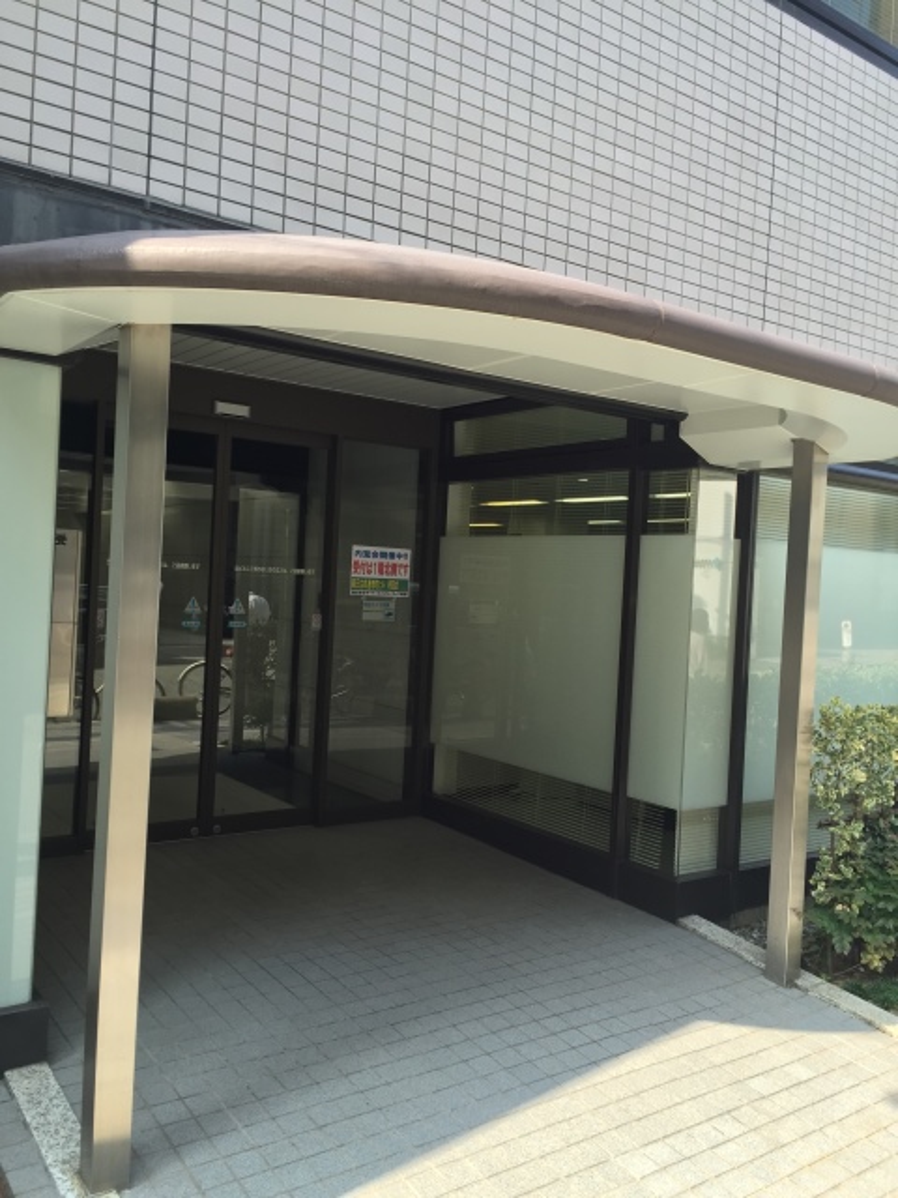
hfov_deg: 48.2
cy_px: 599
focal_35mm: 29
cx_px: 449
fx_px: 1003
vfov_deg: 61.7
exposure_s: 1/267
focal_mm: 4.15
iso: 32
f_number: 2.2
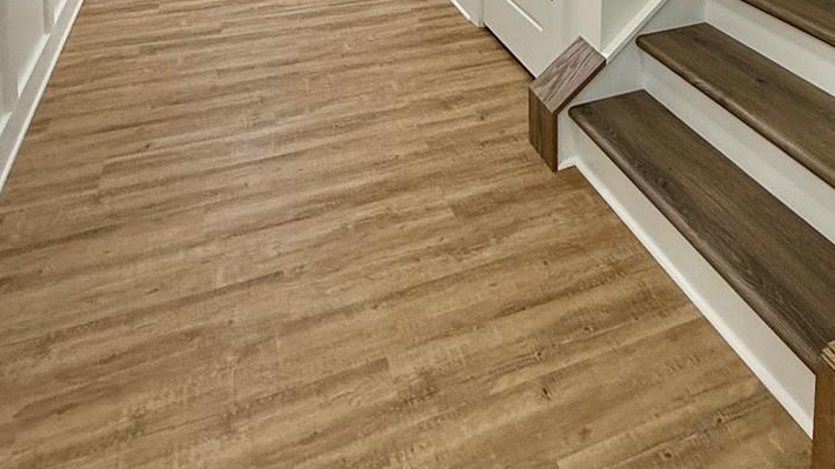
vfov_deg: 27.2
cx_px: 503
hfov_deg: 59.0
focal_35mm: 33
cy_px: -199
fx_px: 730
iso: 200
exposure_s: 1/120
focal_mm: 2.22
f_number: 2.2
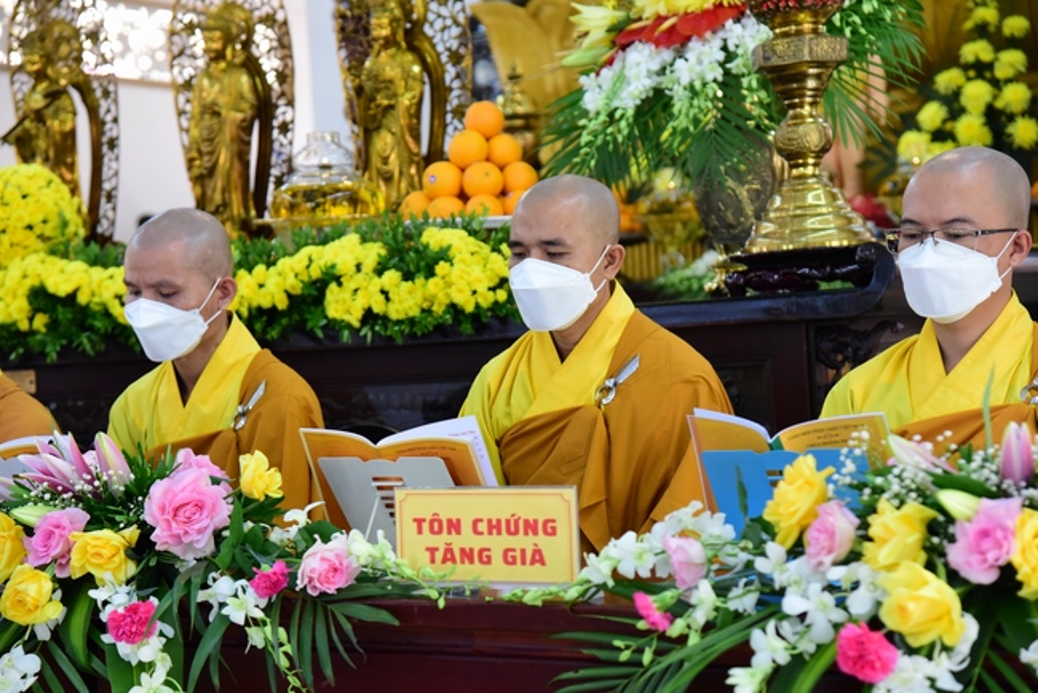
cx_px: 519
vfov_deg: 16.1
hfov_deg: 23.9
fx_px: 2452
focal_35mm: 85
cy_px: 346
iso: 3200
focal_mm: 85
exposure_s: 1/125
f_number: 5
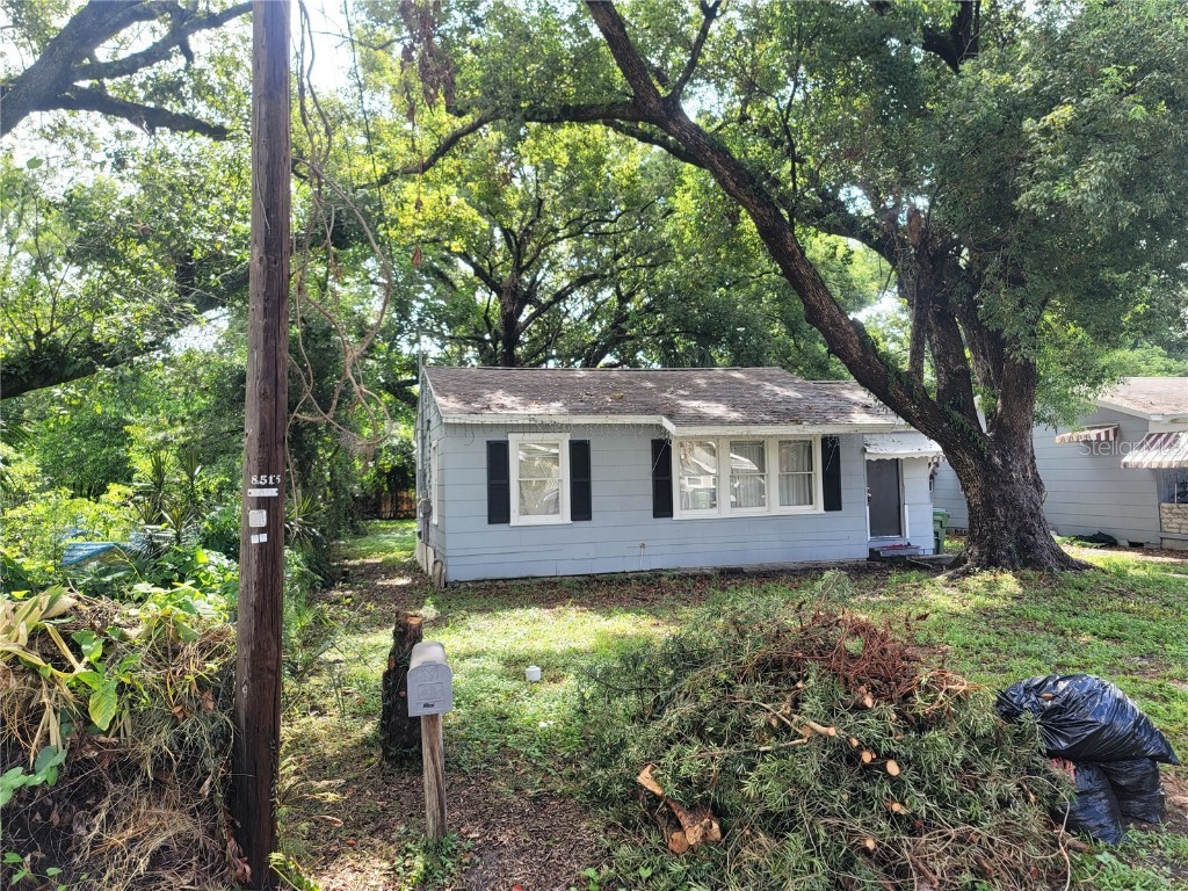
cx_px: 594
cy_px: 446
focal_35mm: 25
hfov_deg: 69.4
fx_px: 858
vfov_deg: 54.9
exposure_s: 1/120
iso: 20
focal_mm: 7
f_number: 1.8
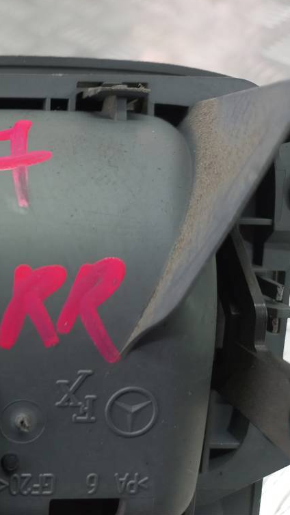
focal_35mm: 37
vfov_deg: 54.0
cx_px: -34
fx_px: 506
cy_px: 253
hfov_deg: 28.8
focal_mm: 4.6
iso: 125
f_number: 1.8
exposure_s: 1/50
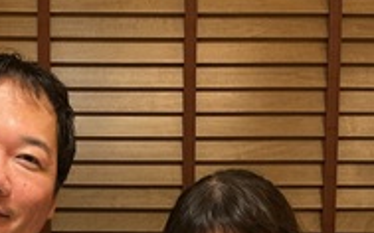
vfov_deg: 17.0
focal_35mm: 73
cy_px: 289
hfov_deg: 27.9
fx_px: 744
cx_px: 99
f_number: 1.8
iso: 80
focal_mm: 3
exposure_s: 1/60
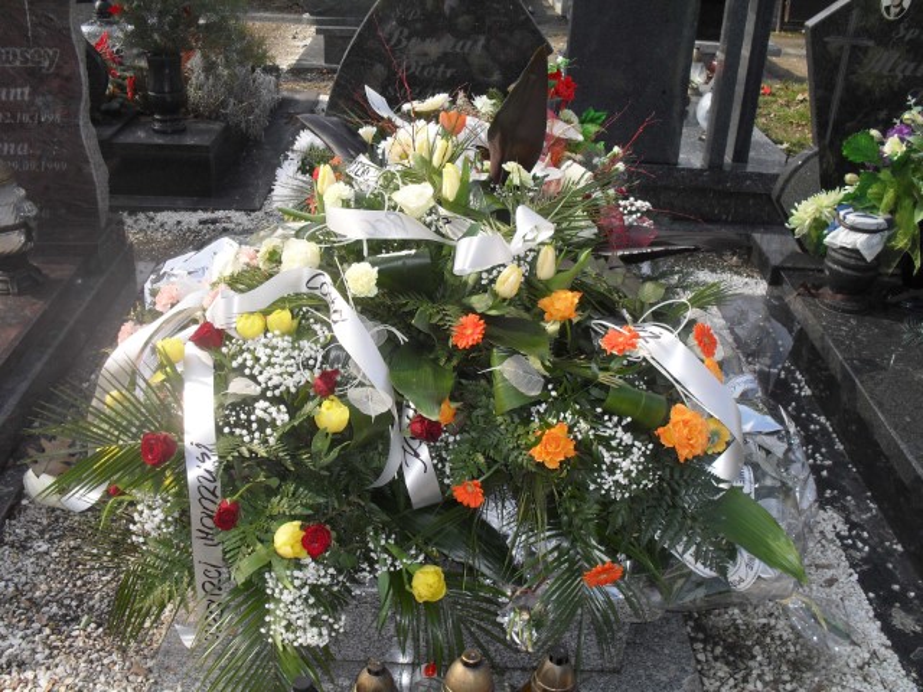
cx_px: 462
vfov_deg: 40.7
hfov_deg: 52.6
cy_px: 346
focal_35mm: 35
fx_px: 933
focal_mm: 6.3
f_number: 3.2
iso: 100
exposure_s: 1/750
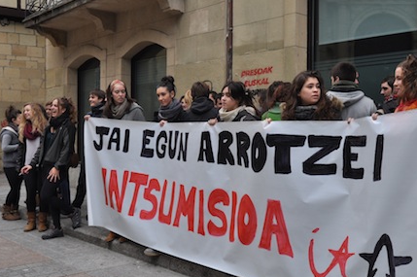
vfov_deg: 31.8
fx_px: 486
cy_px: 154
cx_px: 228
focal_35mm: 42
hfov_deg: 46.4
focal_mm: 24
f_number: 11
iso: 400
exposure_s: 1/125
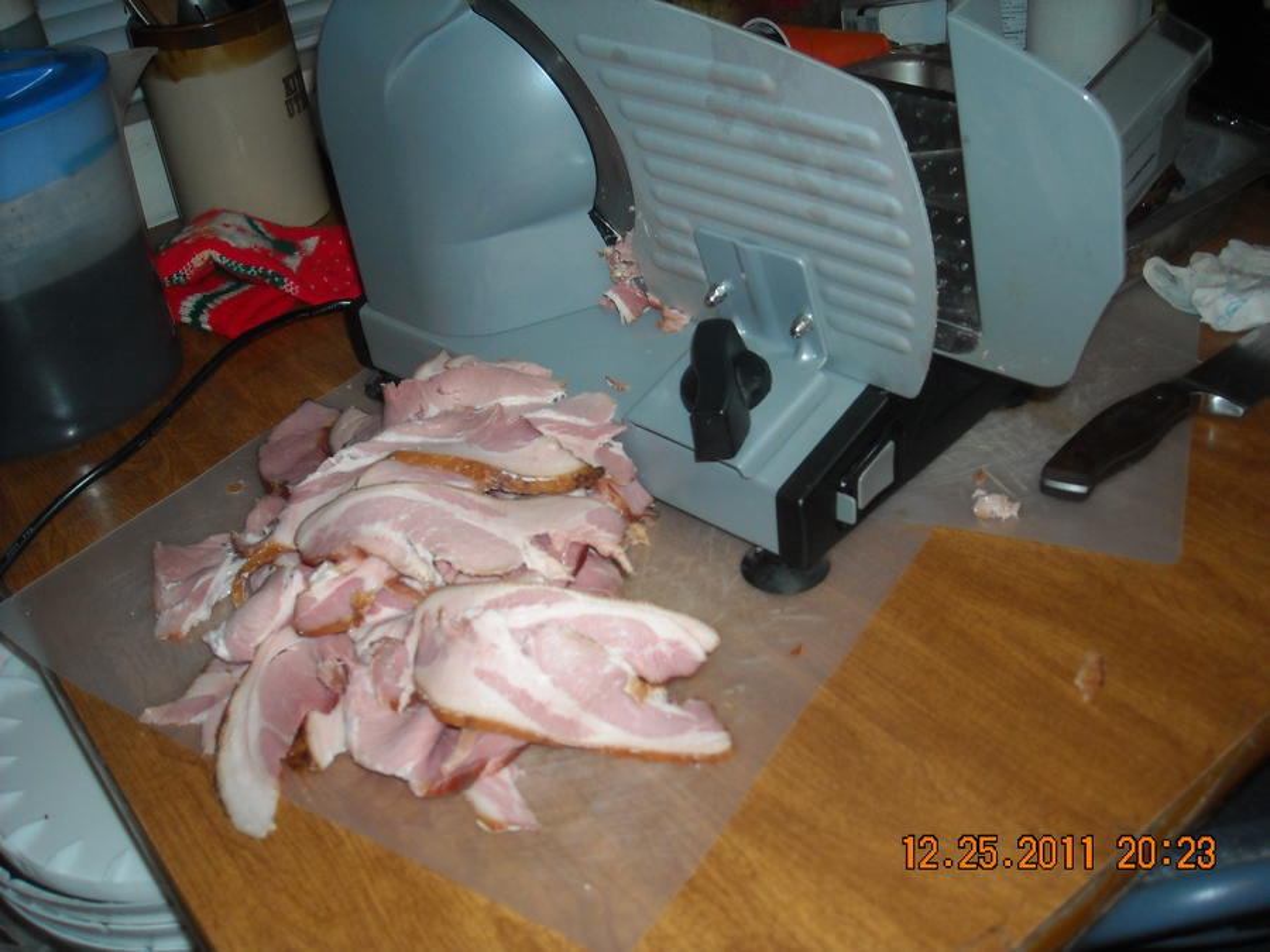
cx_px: 635
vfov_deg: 40.7
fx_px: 1284
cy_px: 476
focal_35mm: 35
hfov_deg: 52.6
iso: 200
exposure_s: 1/60
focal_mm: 5.7
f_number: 2.8
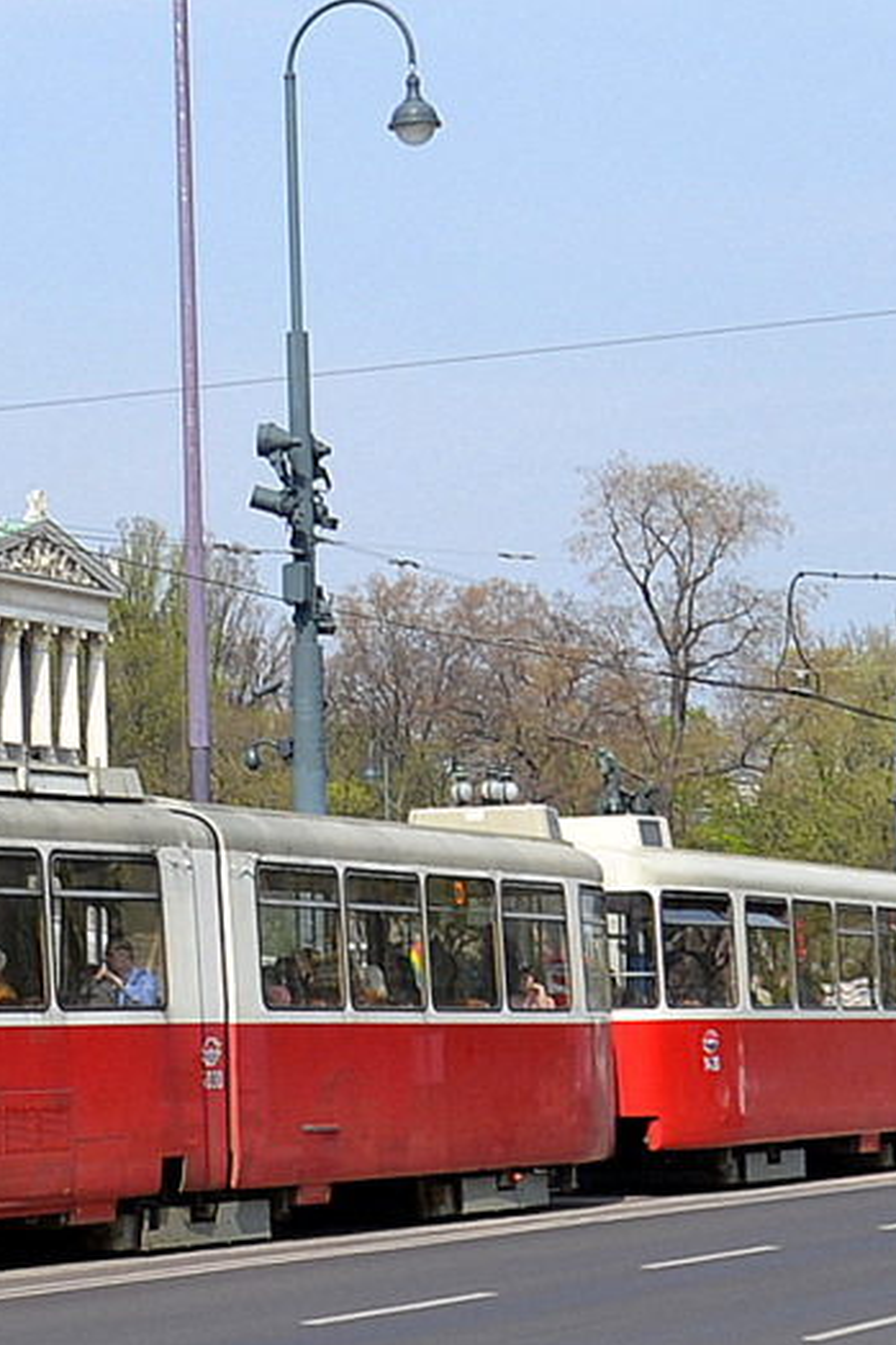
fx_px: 2695
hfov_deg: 17.8
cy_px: 652
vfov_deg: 28.0
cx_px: -241
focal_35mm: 72
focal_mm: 21
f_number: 8
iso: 100
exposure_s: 1/250
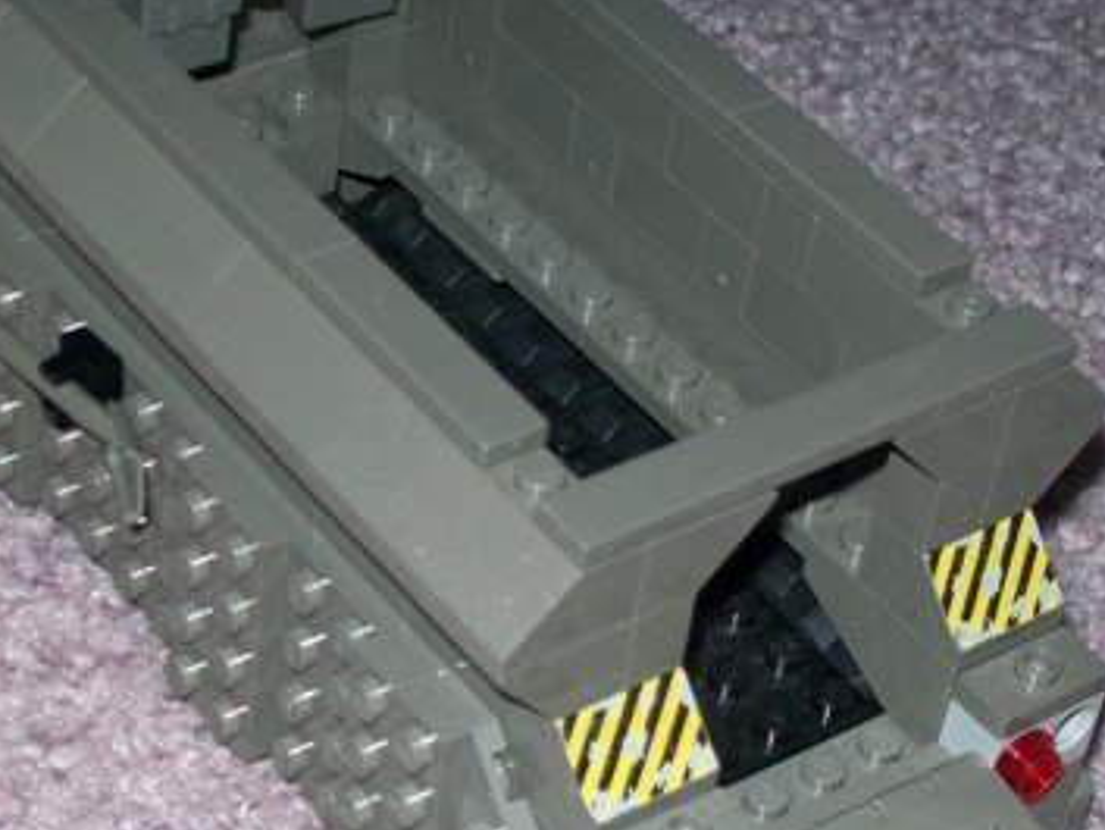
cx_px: 626
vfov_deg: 13.1
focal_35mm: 113
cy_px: 551
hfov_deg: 17.4
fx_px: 3608
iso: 80
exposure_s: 1/84.5
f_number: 3.4
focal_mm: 9.4
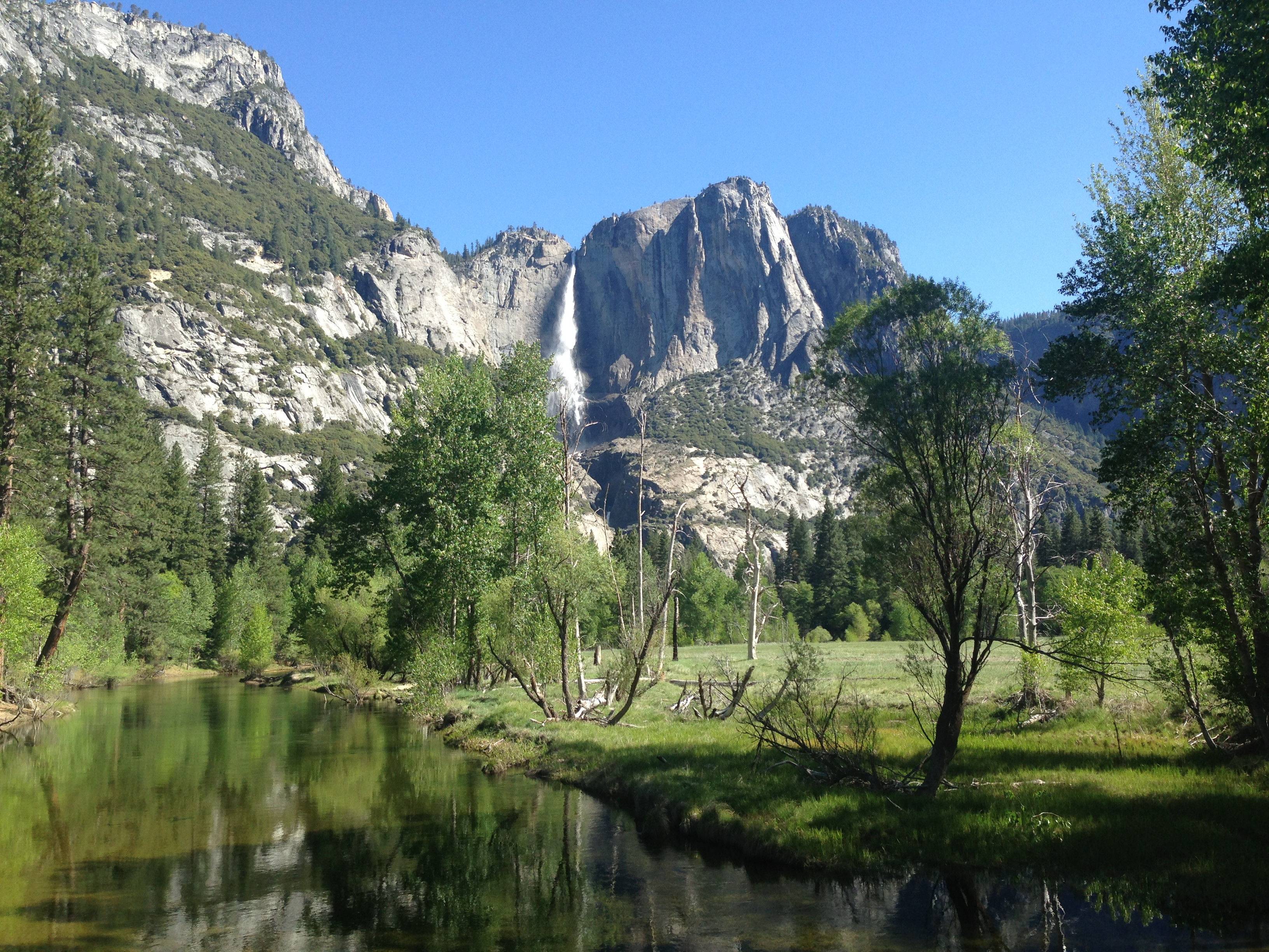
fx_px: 1210
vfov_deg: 42.9
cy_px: 476
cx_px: 634
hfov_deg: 55.4
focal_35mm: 33
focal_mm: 4.13
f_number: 2.4
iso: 50
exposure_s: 1/669
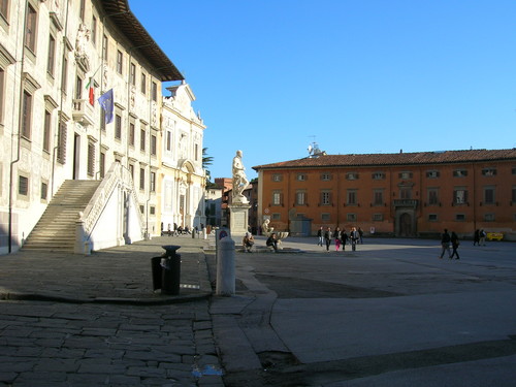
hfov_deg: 54.0
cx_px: 258
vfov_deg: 41.8
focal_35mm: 34
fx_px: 507
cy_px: 194
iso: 50
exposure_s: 1/267
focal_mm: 5.7
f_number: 4.9
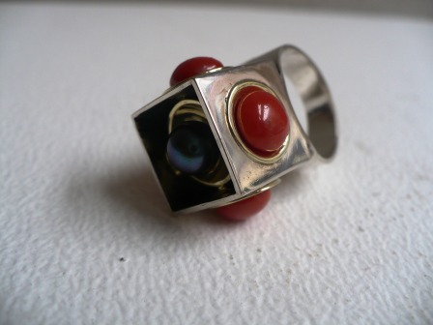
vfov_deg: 38.7
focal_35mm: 37
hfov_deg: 50.1
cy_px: 162
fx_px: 463
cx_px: 216
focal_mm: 6.1
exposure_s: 1/30
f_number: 2.8
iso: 100
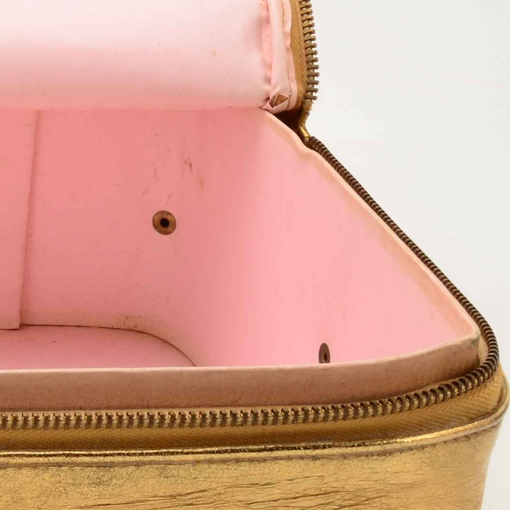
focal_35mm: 115
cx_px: -398
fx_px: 1917
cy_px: 302
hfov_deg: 13.6
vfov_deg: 15.1
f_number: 18
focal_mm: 24
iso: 100
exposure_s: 1/160
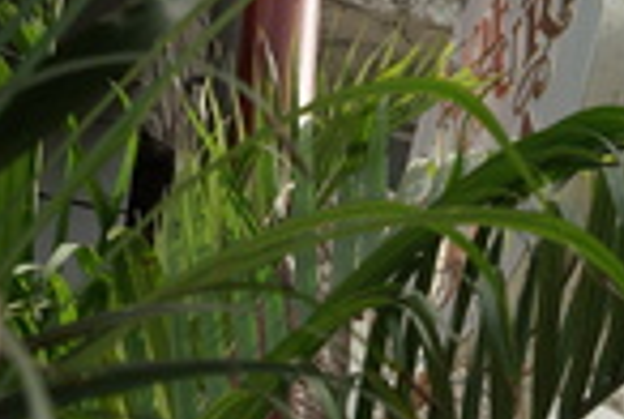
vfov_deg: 14.2
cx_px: 449
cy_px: 492
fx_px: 1633
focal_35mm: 94
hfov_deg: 21.5
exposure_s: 1/160
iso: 160
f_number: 6.3
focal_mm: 20
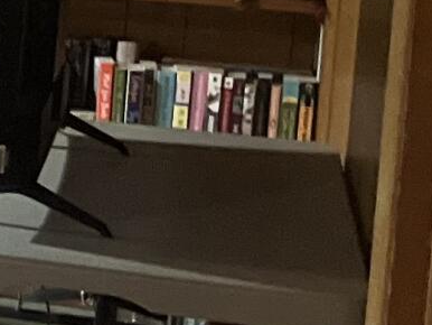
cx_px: -1186
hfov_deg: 7.5
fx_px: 2522
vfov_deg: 7.3
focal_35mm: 202
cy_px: -138
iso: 640
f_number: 1.6
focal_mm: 5.1
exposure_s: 1/40
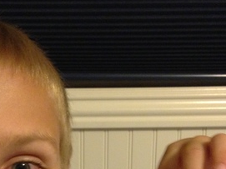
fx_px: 509
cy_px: 191
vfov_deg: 18.1
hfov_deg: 24.8
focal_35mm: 78
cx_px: 68
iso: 400
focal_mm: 4.13
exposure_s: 1/15
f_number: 2.4
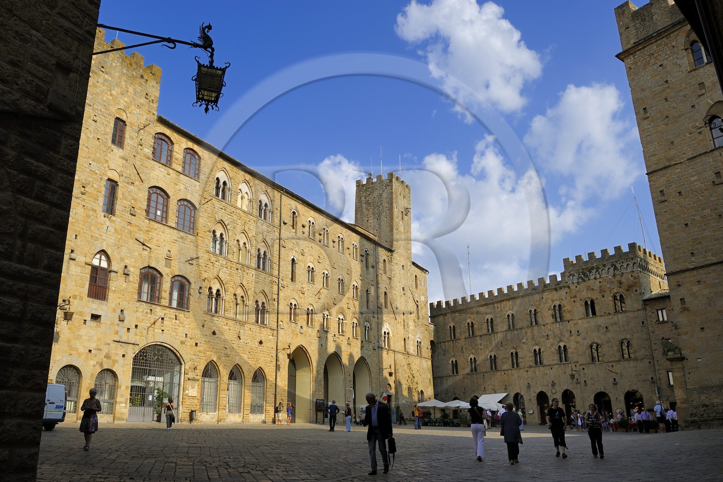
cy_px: 241
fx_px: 542
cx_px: 362
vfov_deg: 47.9
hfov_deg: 67.4
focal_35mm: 27
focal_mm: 27
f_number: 13
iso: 200
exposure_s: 1/200
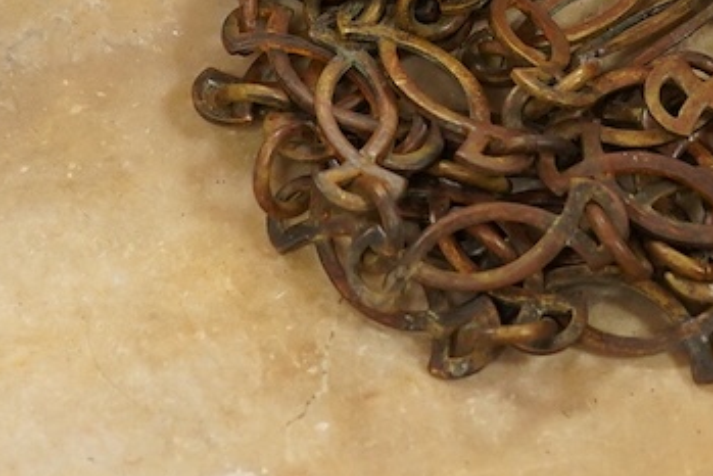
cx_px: 412
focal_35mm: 145
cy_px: -121
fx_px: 2873
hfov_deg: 14.1
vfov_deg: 9.3
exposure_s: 1/160
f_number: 8
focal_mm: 30
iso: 2500
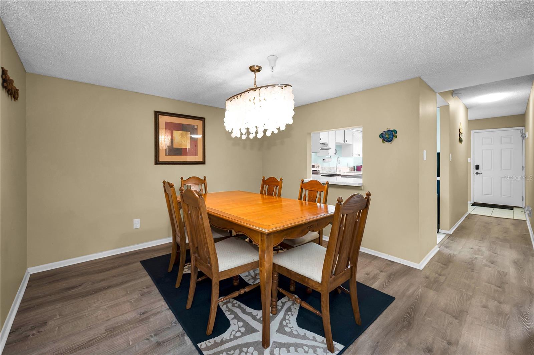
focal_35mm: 14
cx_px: 267
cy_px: 178
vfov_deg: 81.1
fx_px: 207
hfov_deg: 104.3
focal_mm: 14
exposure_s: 1/13
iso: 250
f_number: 8
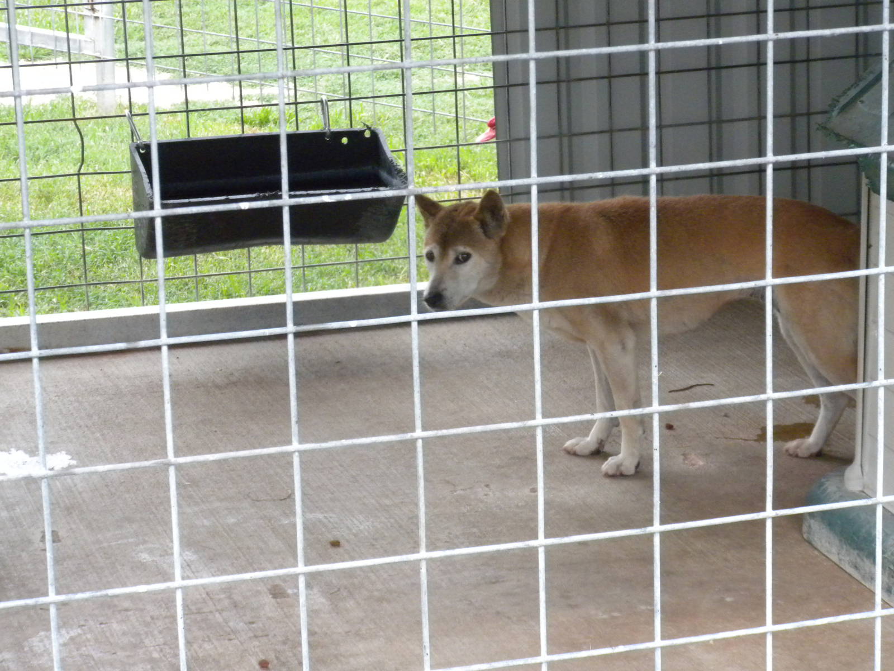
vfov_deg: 12.5
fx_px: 3073
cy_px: 336
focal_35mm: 119
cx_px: 447
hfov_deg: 16.6
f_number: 5.1
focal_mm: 21
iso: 400
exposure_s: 1/204
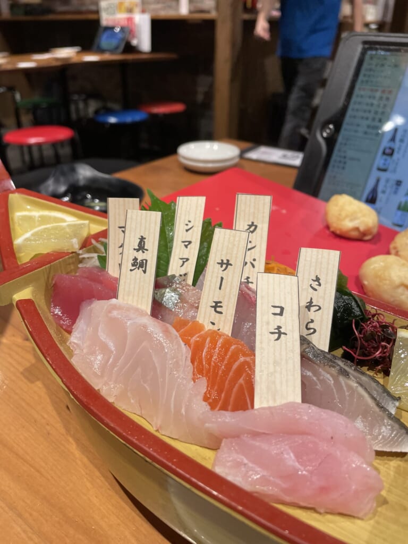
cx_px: 204
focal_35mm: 26
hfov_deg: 53.1
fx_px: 409
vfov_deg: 67.3
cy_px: 272
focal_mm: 4.2
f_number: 1.6
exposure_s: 1/120
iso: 125
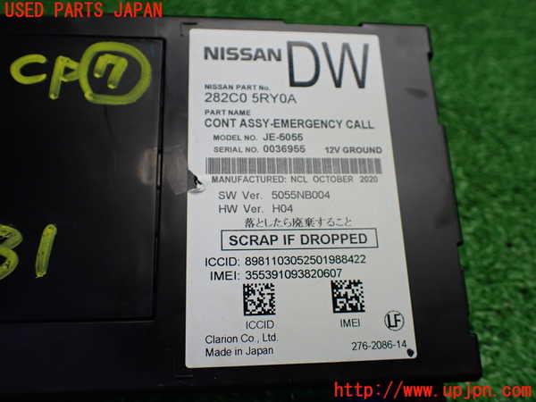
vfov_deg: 46.8
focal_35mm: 30
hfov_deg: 60.0
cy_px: 201
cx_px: 268
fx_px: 465
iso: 250
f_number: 2.3
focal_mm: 5.4
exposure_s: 1/125
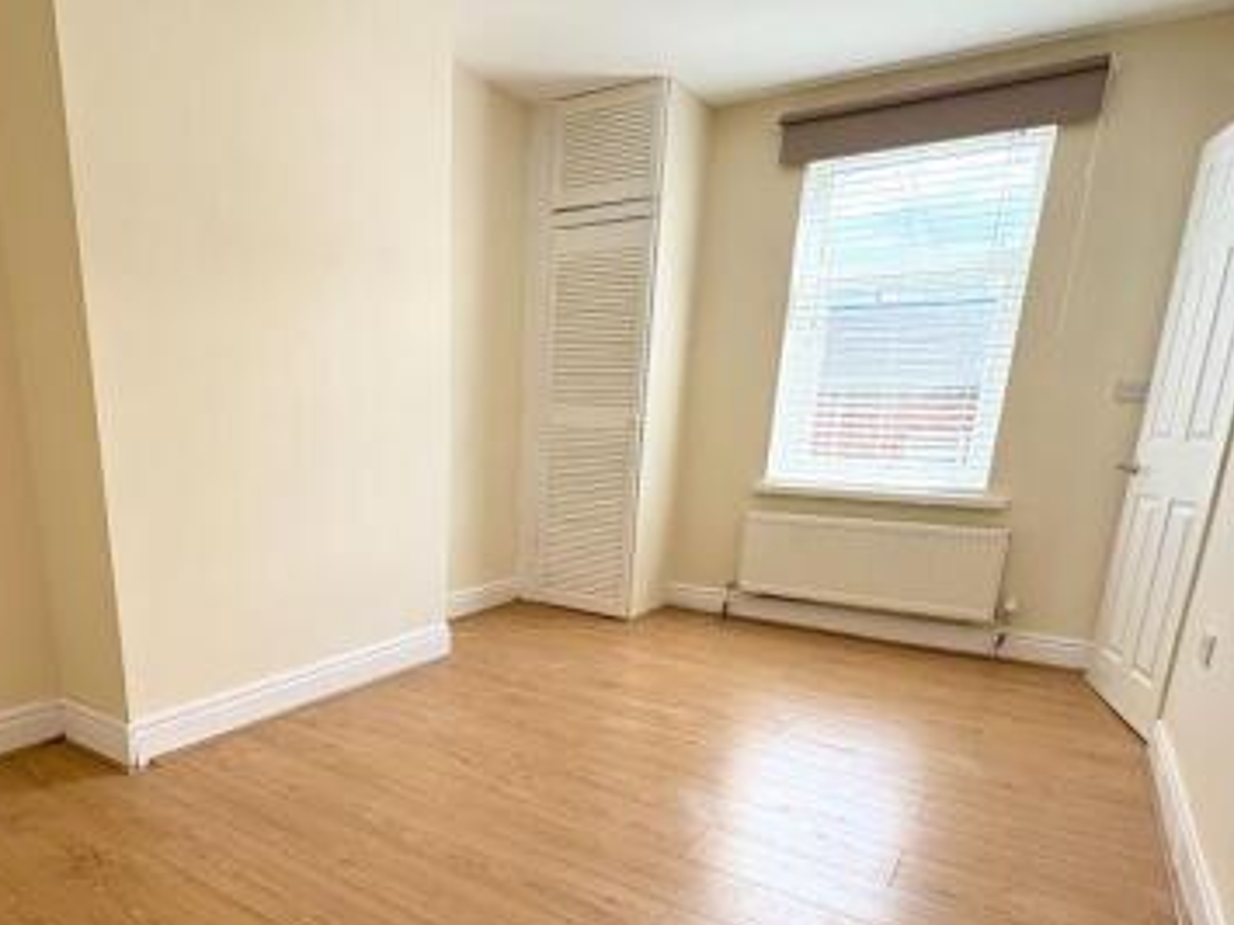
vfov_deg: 57.0
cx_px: 468
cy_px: 645
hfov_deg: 72.8
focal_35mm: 23
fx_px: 820
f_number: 2.2
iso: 64
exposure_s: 1/168
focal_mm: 2.22
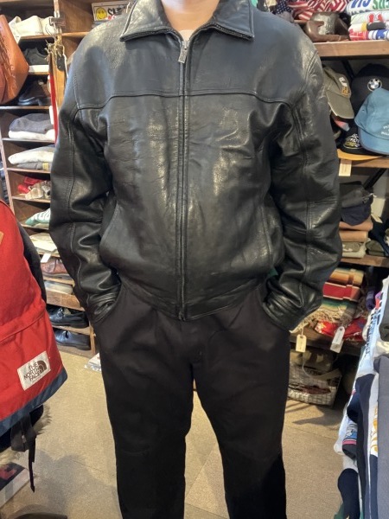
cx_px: 194
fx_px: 450
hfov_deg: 46.8
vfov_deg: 60.0
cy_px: 260
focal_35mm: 30
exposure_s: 1/17
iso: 800
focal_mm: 2.71
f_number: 2.2
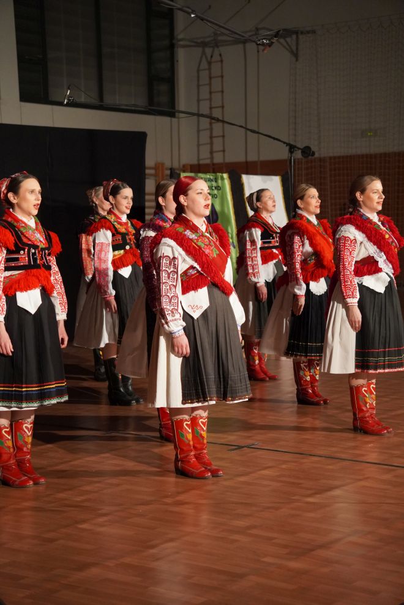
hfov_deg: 18.2
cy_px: 302
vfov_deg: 27.0
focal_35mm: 75
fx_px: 1262
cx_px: 202
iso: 2500
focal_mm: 50
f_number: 2.8
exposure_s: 1/200
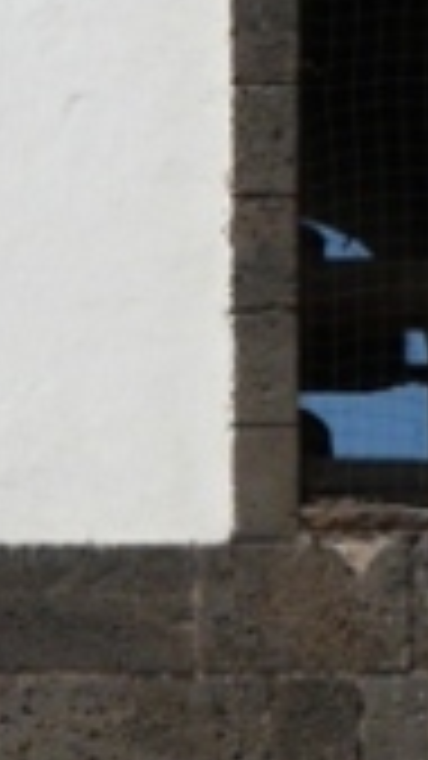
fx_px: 19035
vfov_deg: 2.3
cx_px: 559
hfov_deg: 1.3
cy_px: -247
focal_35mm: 943
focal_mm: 31.3
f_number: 8
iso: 100
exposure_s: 1/400
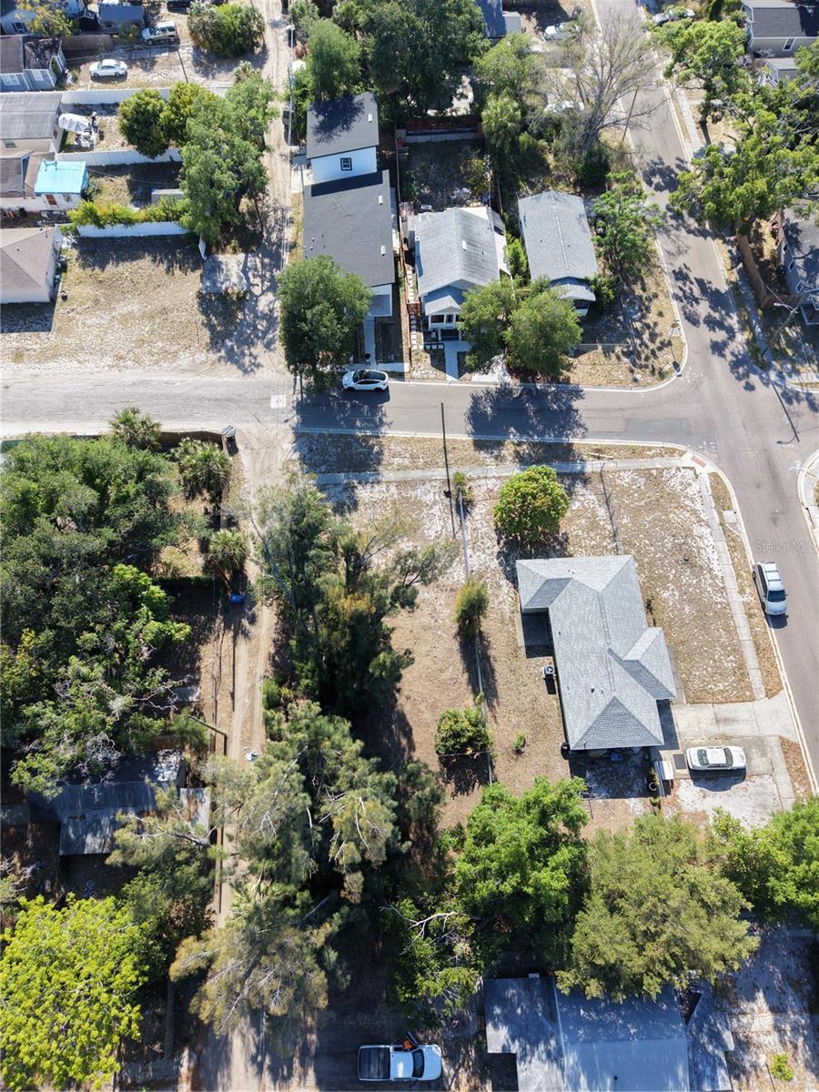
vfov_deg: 71.6
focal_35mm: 24
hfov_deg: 56.8
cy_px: 546
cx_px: 410
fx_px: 757
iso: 100
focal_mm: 8.67
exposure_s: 1/800
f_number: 1.8
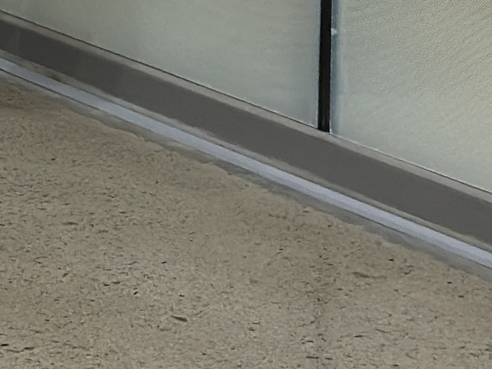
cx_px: -517
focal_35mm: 243
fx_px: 3454
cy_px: -424
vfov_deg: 5.9
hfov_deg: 7.8
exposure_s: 1/60
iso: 160
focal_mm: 6.86
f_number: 1.78
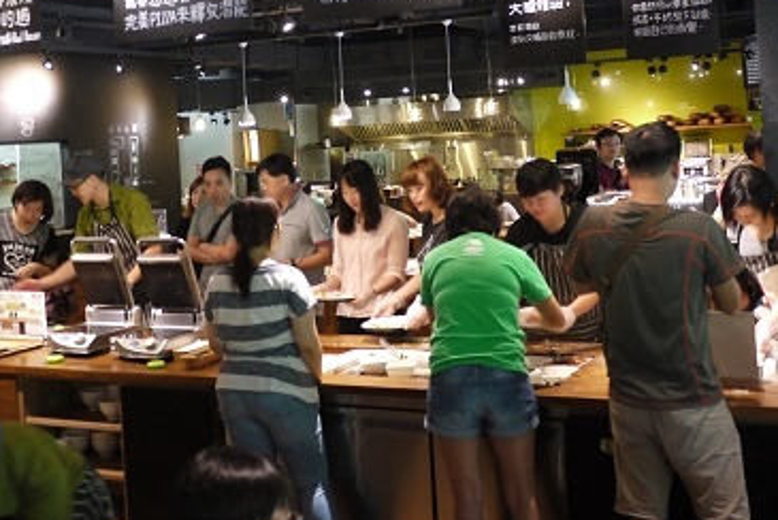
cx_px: 339
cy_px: 121
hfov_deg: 38.8
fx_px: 1103
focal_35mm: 51
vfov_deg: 26.2
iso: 400
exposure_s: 1/40
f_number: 2.5
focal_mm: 14
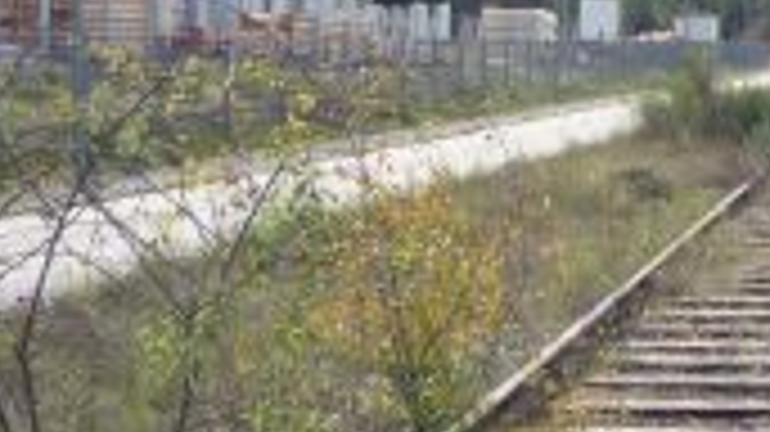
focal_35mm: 98
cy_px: 63
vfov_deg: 12.3
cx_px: 811
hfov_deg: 20.9
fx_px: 2000
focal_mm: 5.2
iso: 100
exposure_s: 1/400
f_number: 4
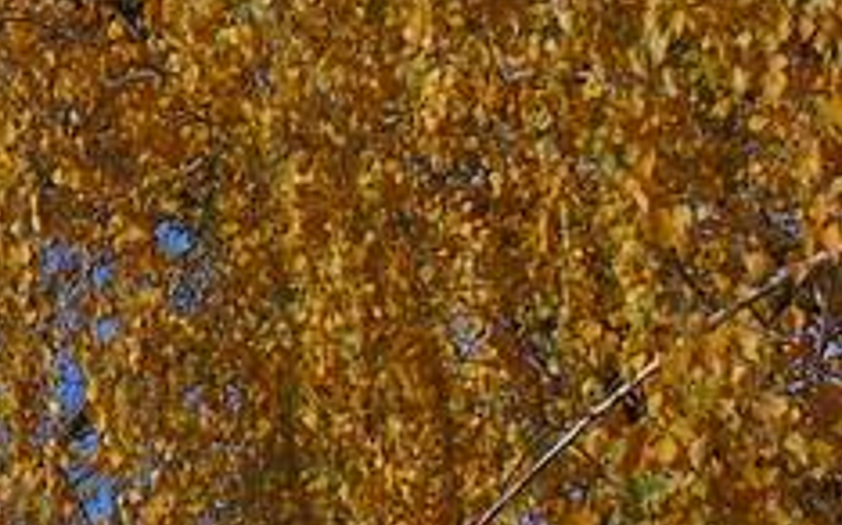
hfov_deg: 10.3
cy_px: 565
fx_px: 4243
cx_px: -968
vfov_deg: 7.0
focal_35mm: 185
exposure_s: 1/800
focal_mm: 6.1
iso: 80
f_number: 3.8
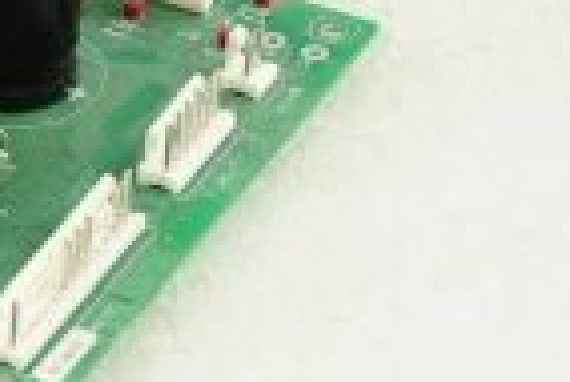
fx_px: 6356
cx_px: -546
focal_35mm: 401
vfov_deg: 3.4
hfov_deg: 5.0
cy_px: 94
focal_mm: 95
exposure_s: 1/100
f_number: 7.1
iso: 800
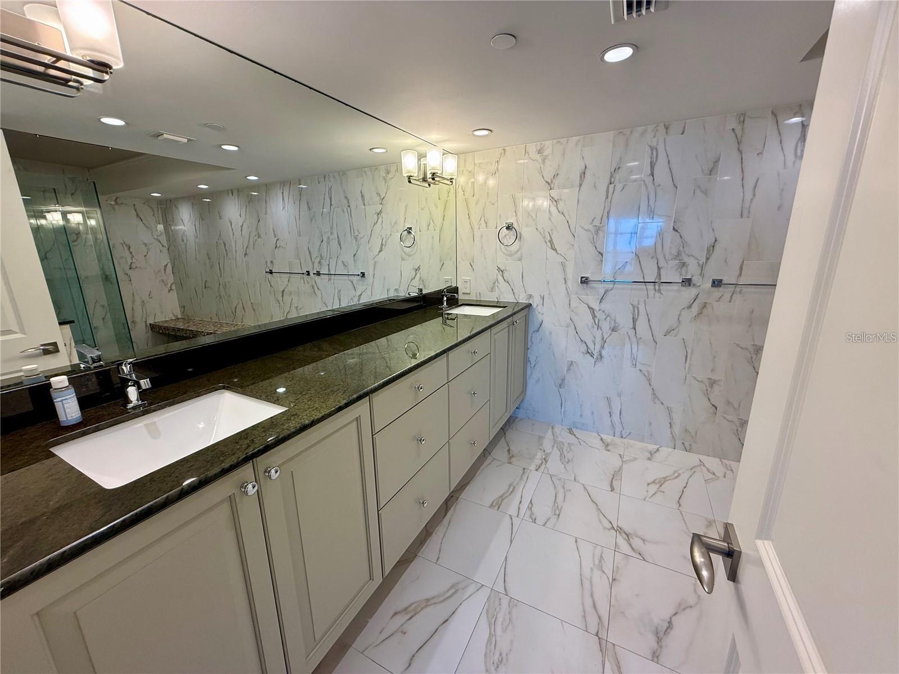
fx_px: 364
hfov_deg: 102.1
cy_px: 337
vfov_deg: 85.7
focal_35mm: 14
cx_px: 450
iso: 80
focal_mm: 2.22
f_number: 2.2
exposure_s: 1/120
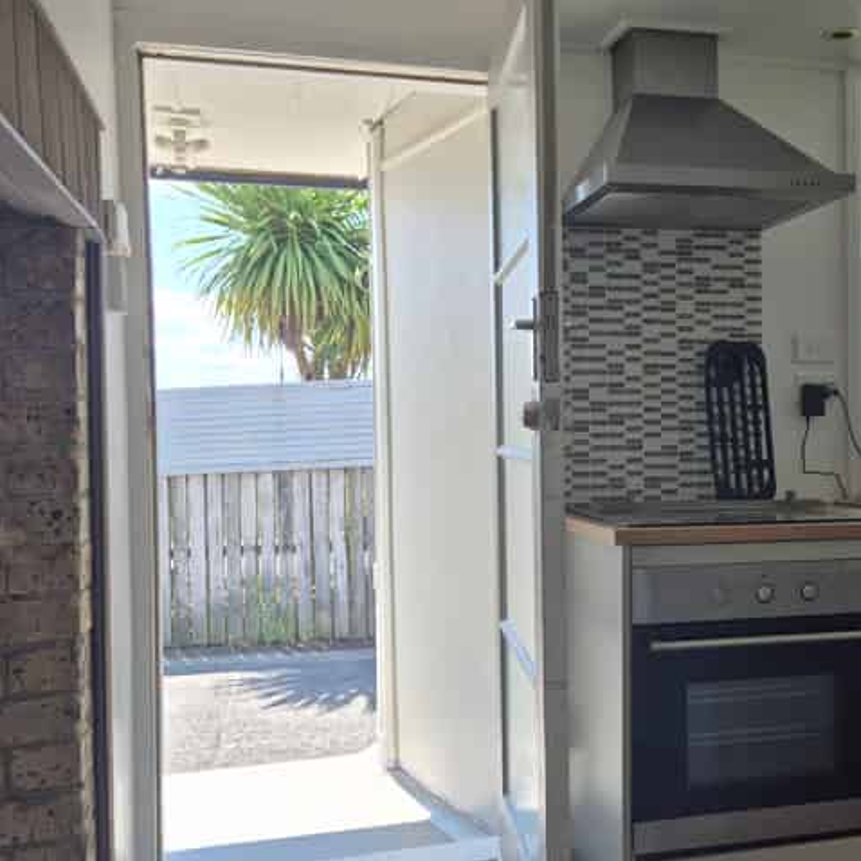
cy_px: 442
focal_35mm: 28
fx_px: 788
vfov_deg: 57.3
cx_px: 591
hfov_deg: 55.8
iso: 25
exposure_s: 1/279
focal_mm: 5.4
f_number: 1.8
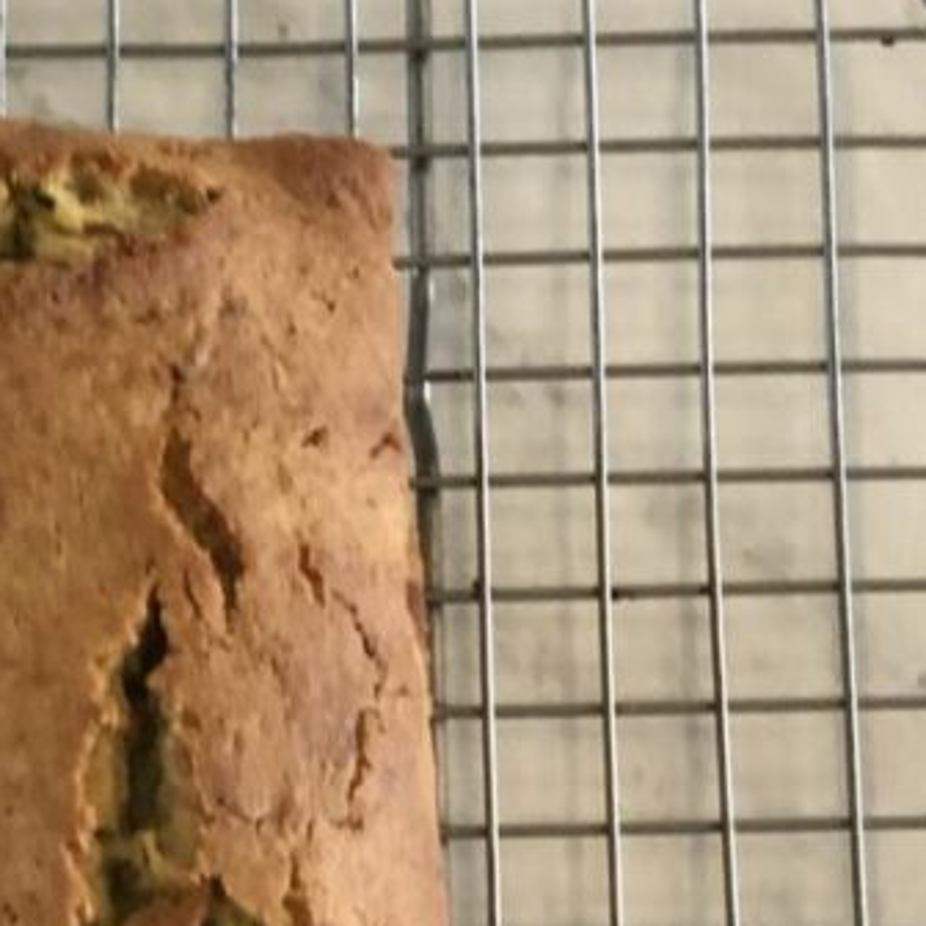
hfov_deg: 12.3
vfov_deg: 12.2
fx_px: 4237
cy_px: 1072
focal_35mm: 140
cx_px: -30
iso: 100
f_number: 2.4
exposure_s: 1/30
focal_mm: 6
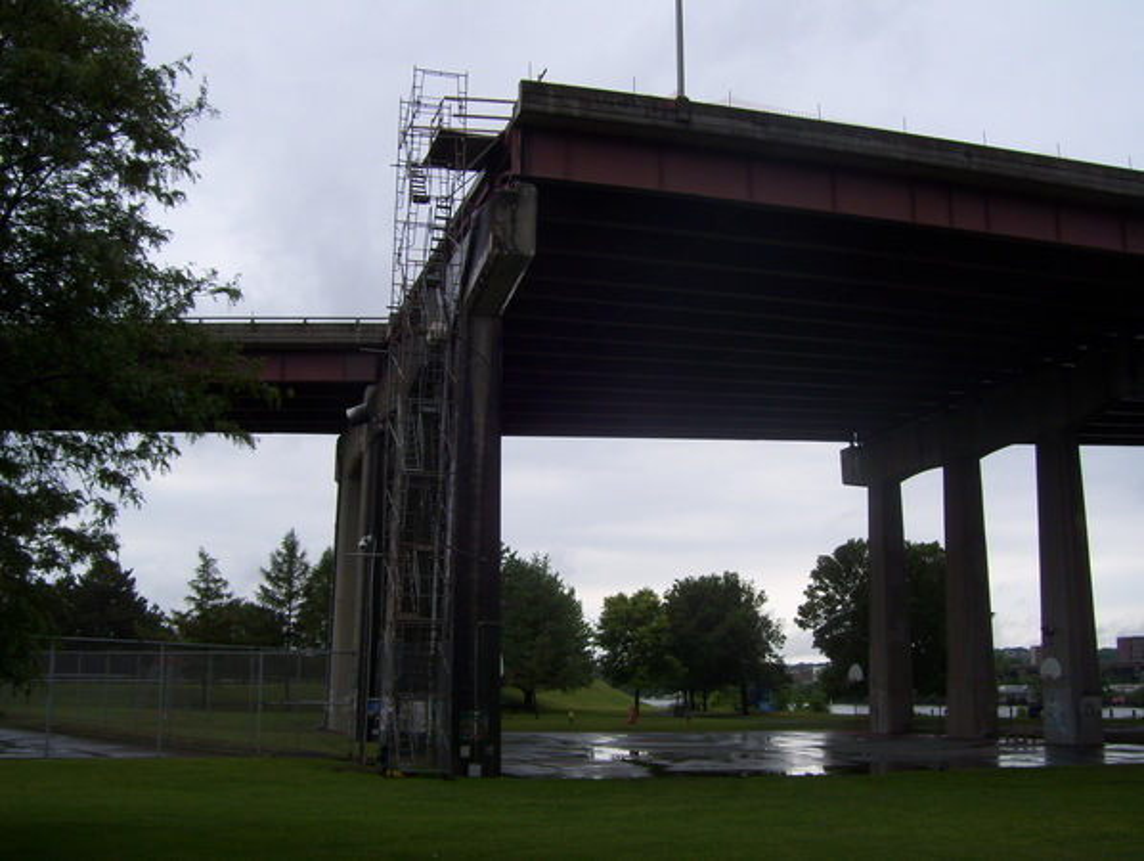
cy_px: 430
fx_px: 1191
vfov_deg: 39.7
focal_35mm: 36
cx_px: 572
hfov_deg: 51.3
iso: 80
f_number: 4.8
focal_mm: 6
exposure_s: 1/250
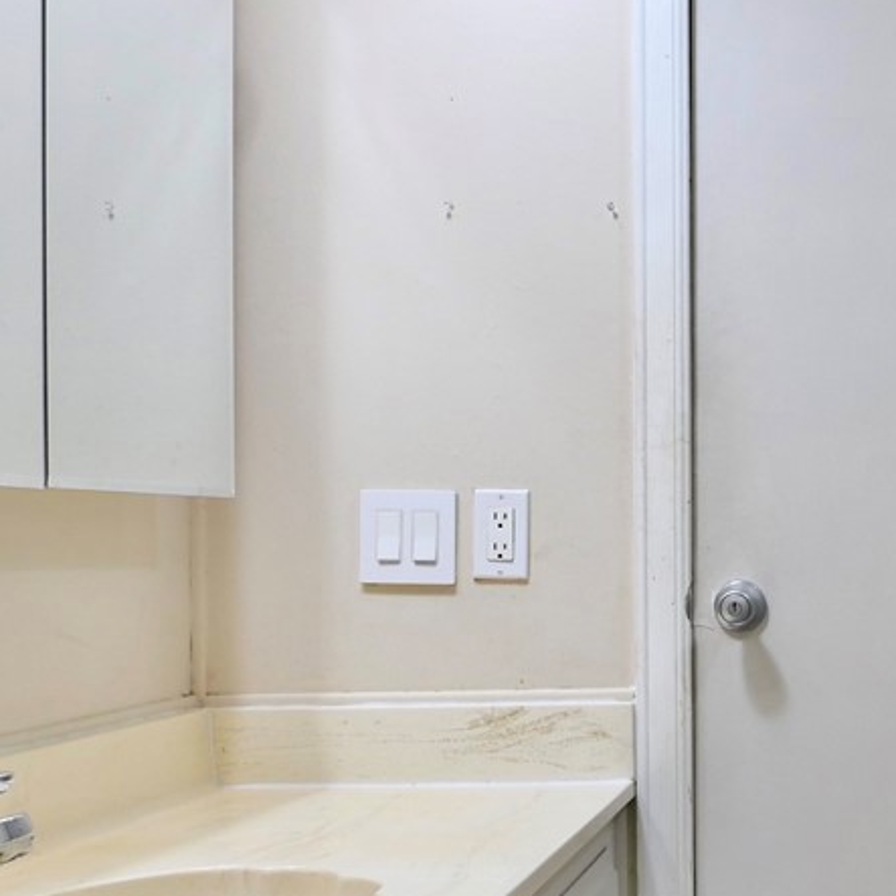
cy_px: 569
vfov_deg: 34.5
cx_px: 969
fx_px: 1435
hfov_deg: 31.1
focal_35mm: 49
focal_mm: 12
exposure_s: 1/13
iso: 1250
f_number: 7.1
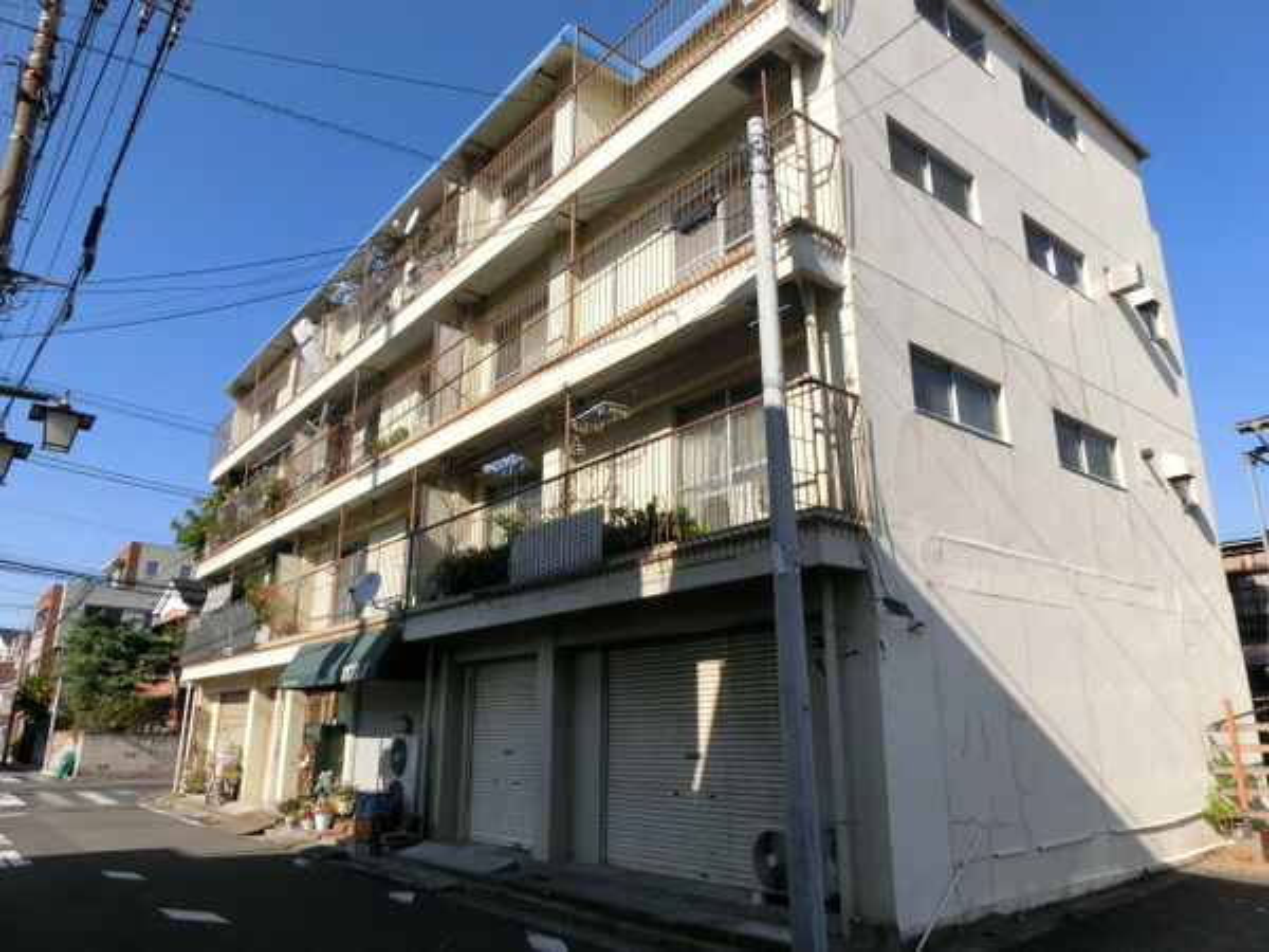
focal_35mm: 24
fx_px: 880
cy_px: 476
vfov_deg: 56.8
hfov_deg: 71.6
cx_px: 634
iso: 80
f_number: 7.9
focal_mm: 4.24
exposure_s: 1/160
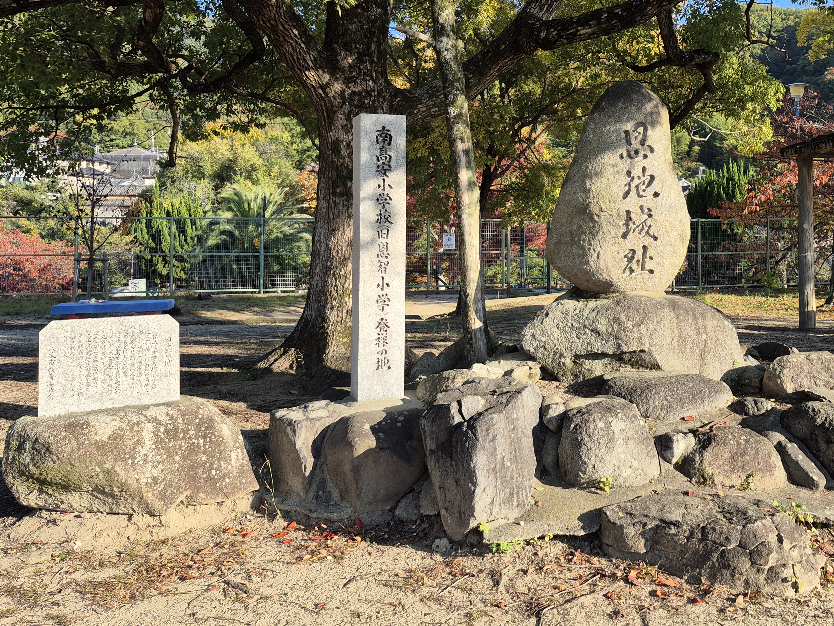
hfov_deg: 48.6
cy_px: 206
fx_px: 892
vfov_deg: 38.2
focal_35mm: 37
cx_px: 606
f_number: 1.8
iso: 25
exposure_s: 1/634
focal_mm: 5.4
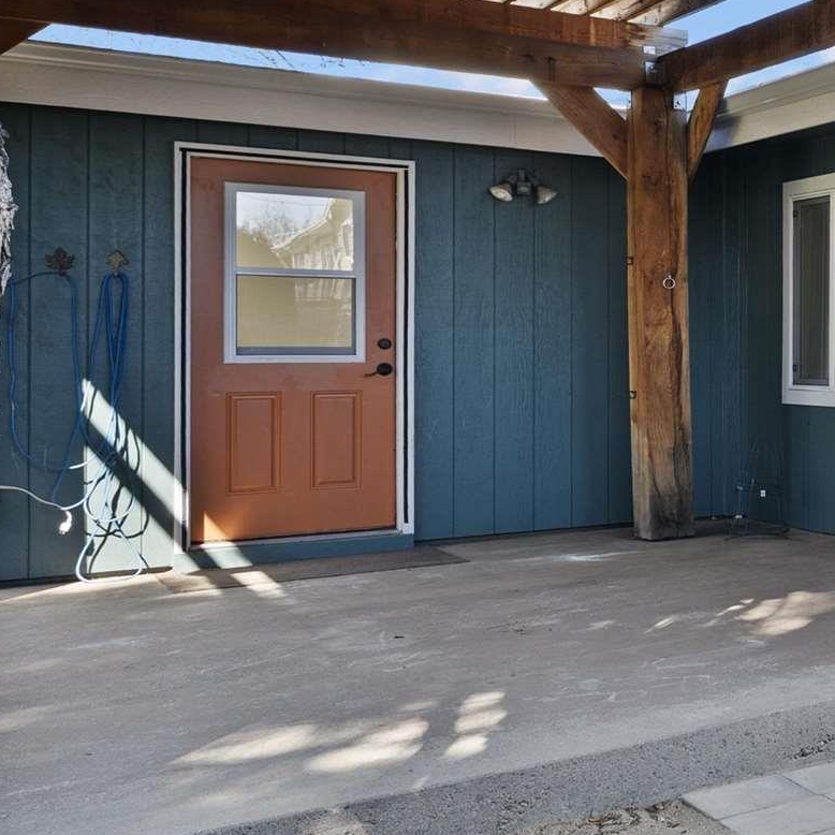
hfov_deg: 23.8
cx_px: 1393
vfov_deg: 36.1
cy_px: 433
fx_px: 1283
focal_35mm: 47
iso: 400
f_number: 7.1
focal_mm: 14
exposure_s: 1/30
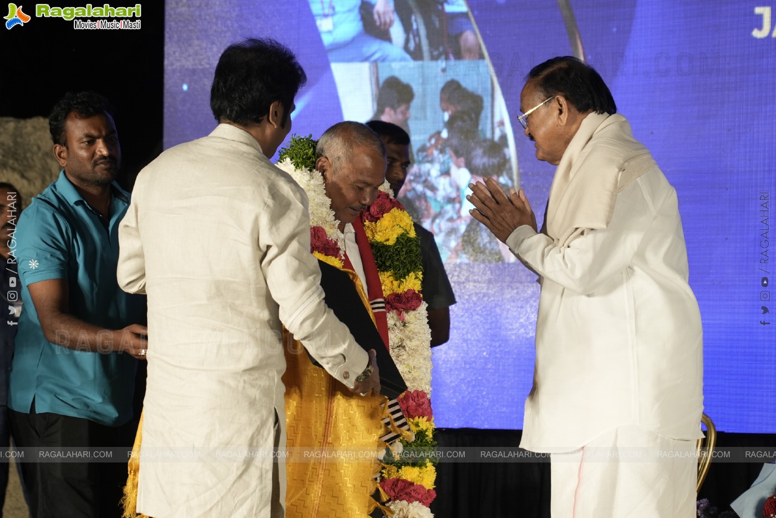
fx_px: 3233
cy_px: 259
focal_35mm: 150
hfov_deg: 13.7
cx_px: 388
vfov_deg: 9.2
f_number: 4
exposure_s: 1/250
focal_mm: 100
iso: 800
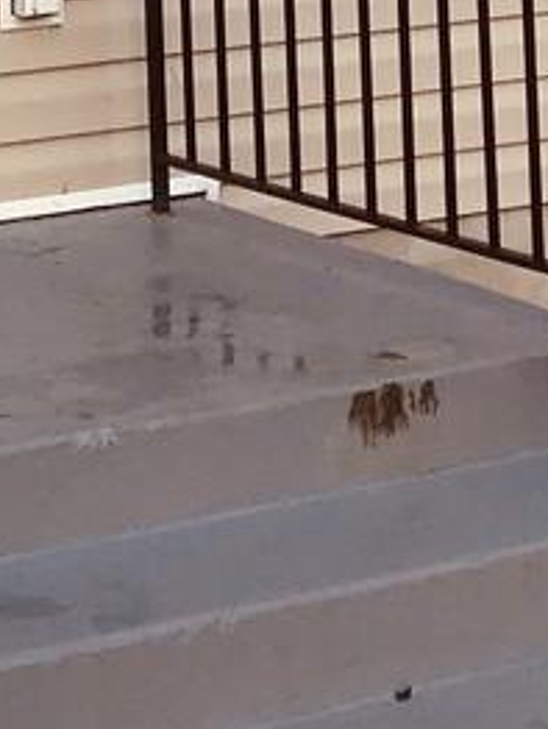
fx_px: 3456
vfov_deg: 10.2
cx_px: 33
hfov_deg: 9.0
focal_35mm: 164
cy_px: -1113
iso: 20
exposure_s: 1/1100
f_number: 1.8
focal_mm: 3.99
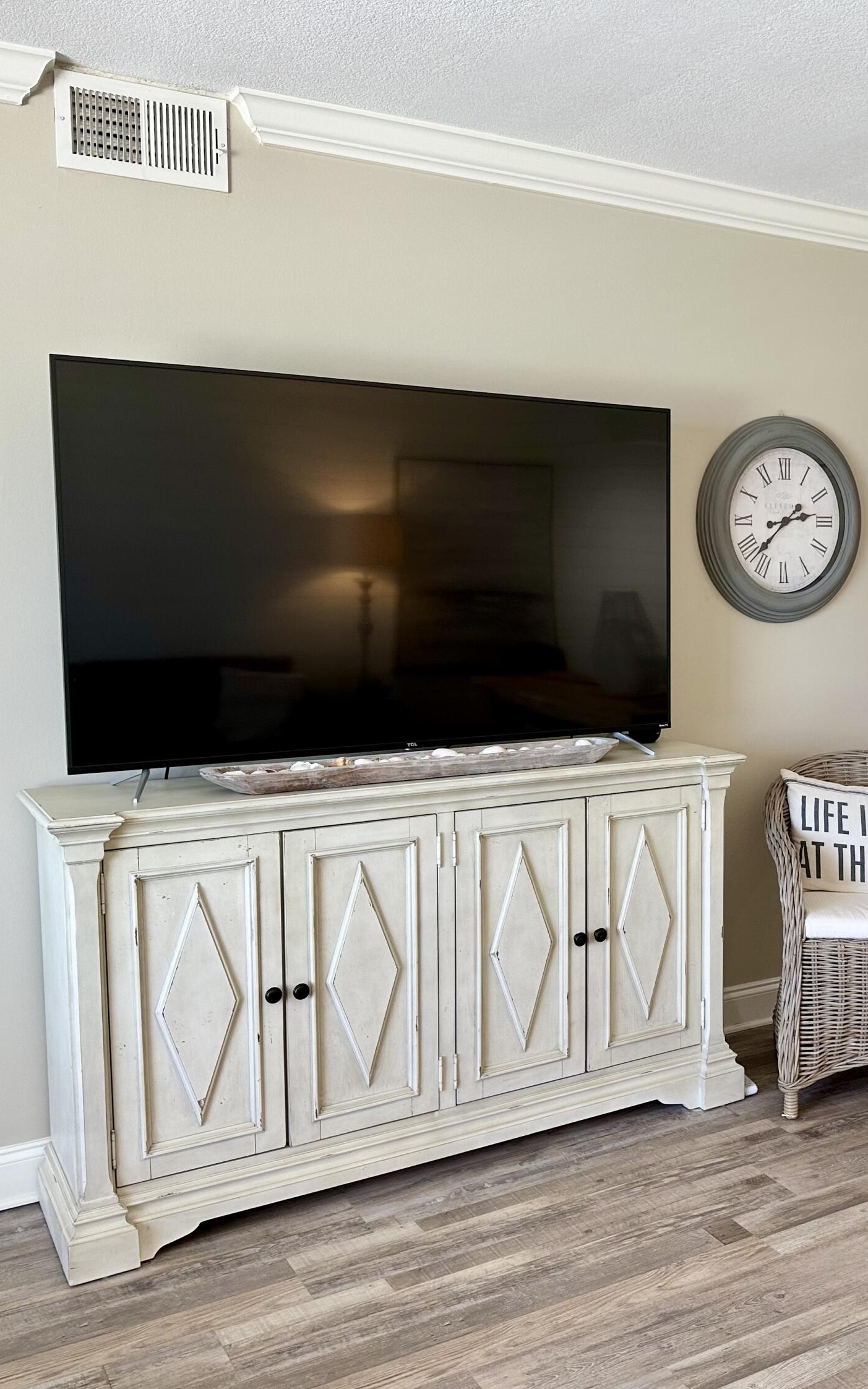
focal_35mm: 34
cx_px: 668
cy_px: 695
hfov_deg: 36.3
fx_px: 1287
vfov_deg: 56.7
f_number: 1.78
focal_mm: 6.86
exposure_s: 1/60
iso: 125
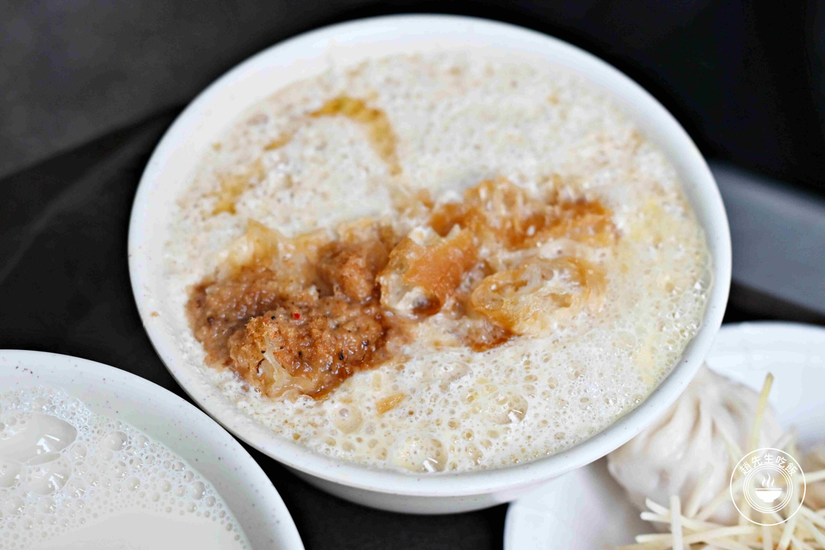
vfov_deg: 18.2
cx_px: 412
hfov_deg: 27.0
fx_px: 1719
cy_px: 275
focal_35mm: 75
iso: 280
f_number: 3.2
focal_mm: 50
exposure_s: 1/160
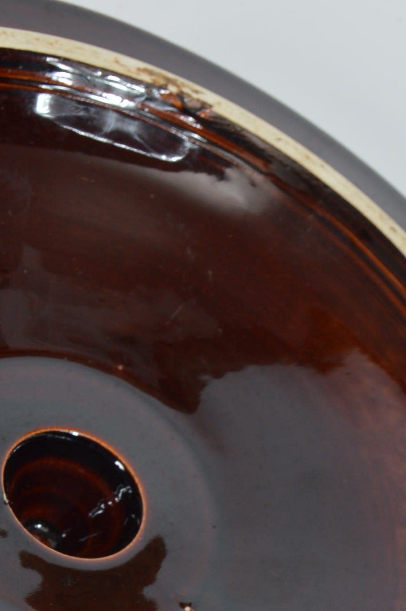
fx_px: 1711
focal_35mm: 101
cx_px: 78
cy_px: 561
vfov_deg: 19.8
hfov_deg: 13.5
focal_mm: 28
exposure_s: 1/80
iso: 100
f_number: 9
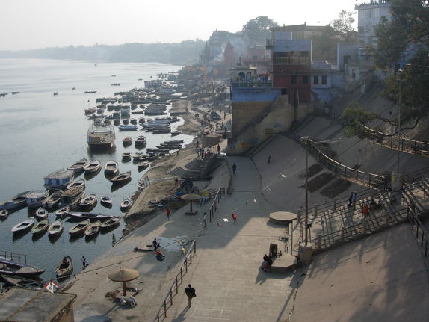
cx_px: 206
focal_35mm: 43
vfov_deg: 33.6
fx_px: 533
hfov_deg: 43.8
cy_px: 143
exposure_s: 1/745
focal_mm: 7.8
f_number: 4.8
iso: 64
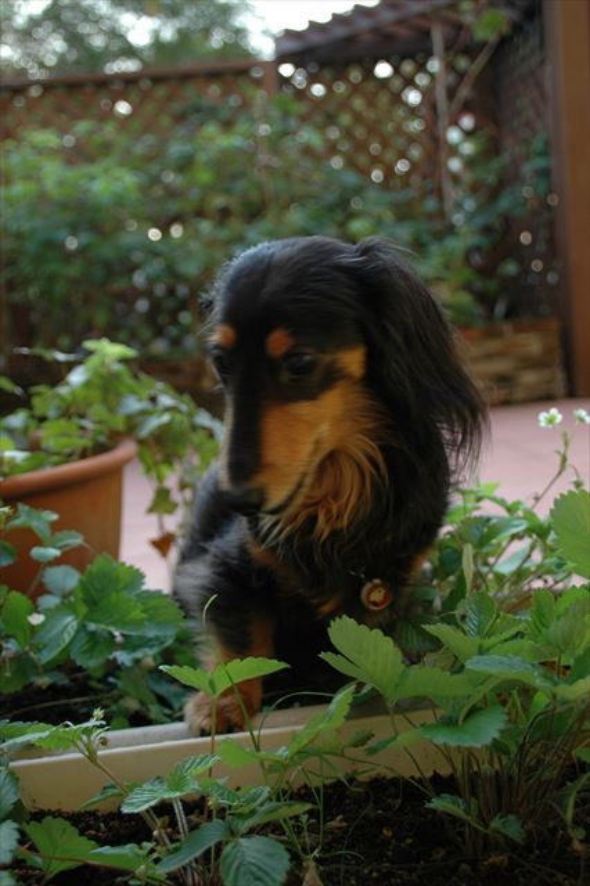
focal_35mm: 42
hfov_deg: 31.9
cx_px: 295
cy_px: 443
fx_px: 1034
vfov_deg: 46.4
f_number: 4.2
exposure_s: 1/60
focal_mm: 28
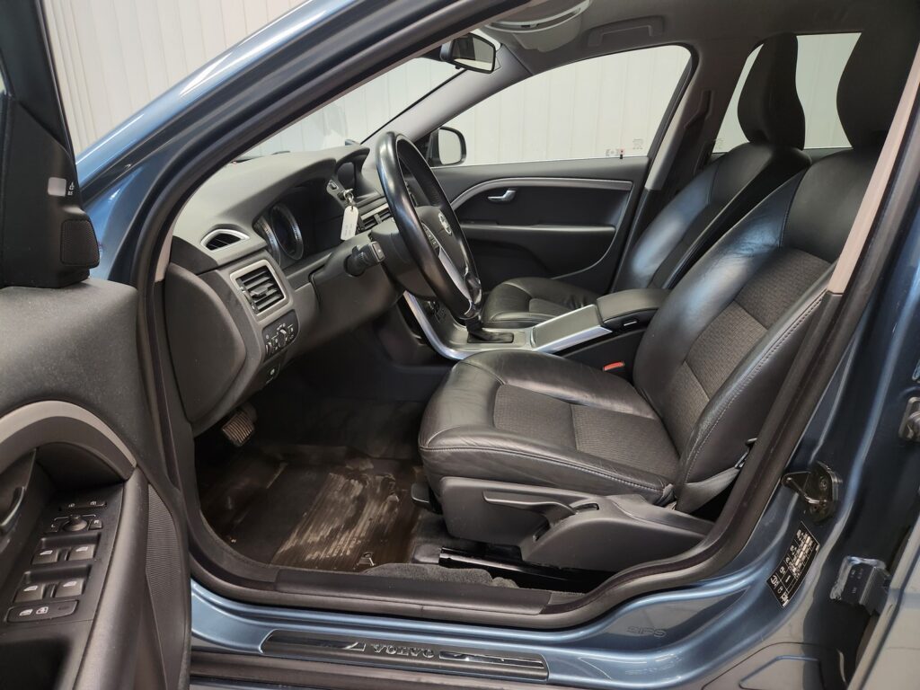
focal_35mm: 23
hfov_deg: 73.9
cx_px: 460
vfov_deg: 58.9
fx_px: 611
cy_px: 345
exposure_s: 1/100
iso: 250
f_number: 1.8
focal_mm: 5.4
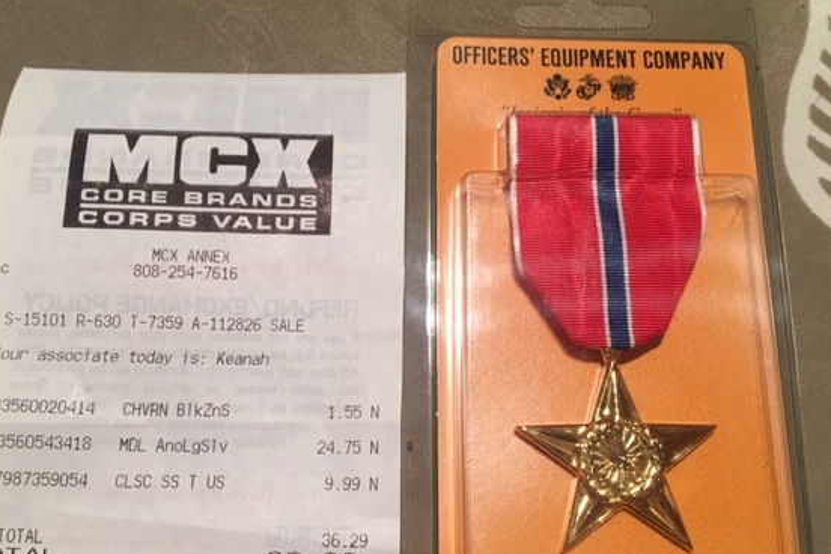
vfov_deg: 37.7
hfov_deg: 54.4
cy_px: 324
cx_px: 394
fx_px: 808
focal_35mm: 35
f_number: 2.2
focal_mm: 4.15
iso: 100
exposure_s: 1/30
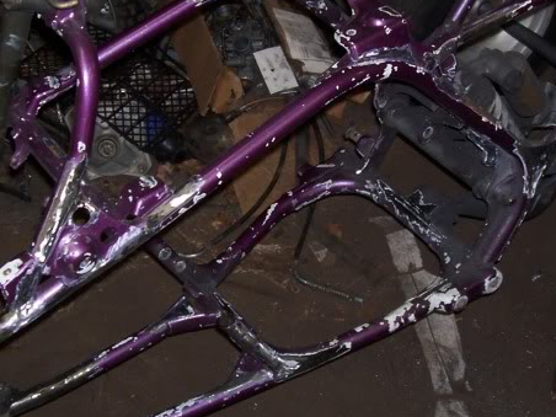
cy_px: 185
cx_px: 315
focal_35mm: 77
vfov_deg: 19.1
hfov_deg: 25.3
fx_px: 1237
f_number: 2.7
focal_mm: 5.6
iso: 80
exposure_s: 1/64
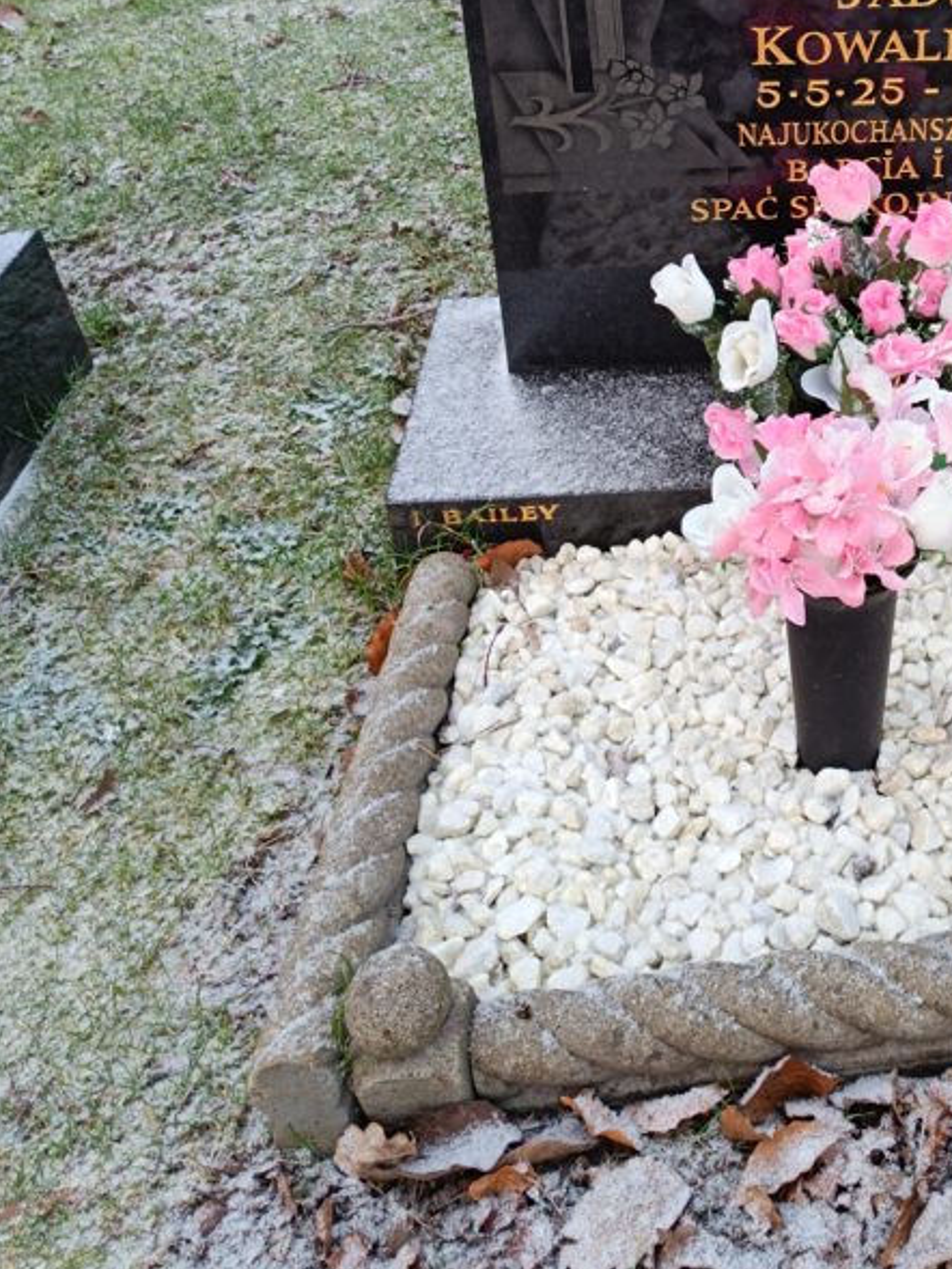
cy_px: 192
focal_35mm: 44
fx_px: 1613
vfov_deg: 40.5
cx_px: 853
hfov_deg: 31.4
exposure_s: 1/101
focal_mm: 5.59
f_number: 1.88
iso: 202
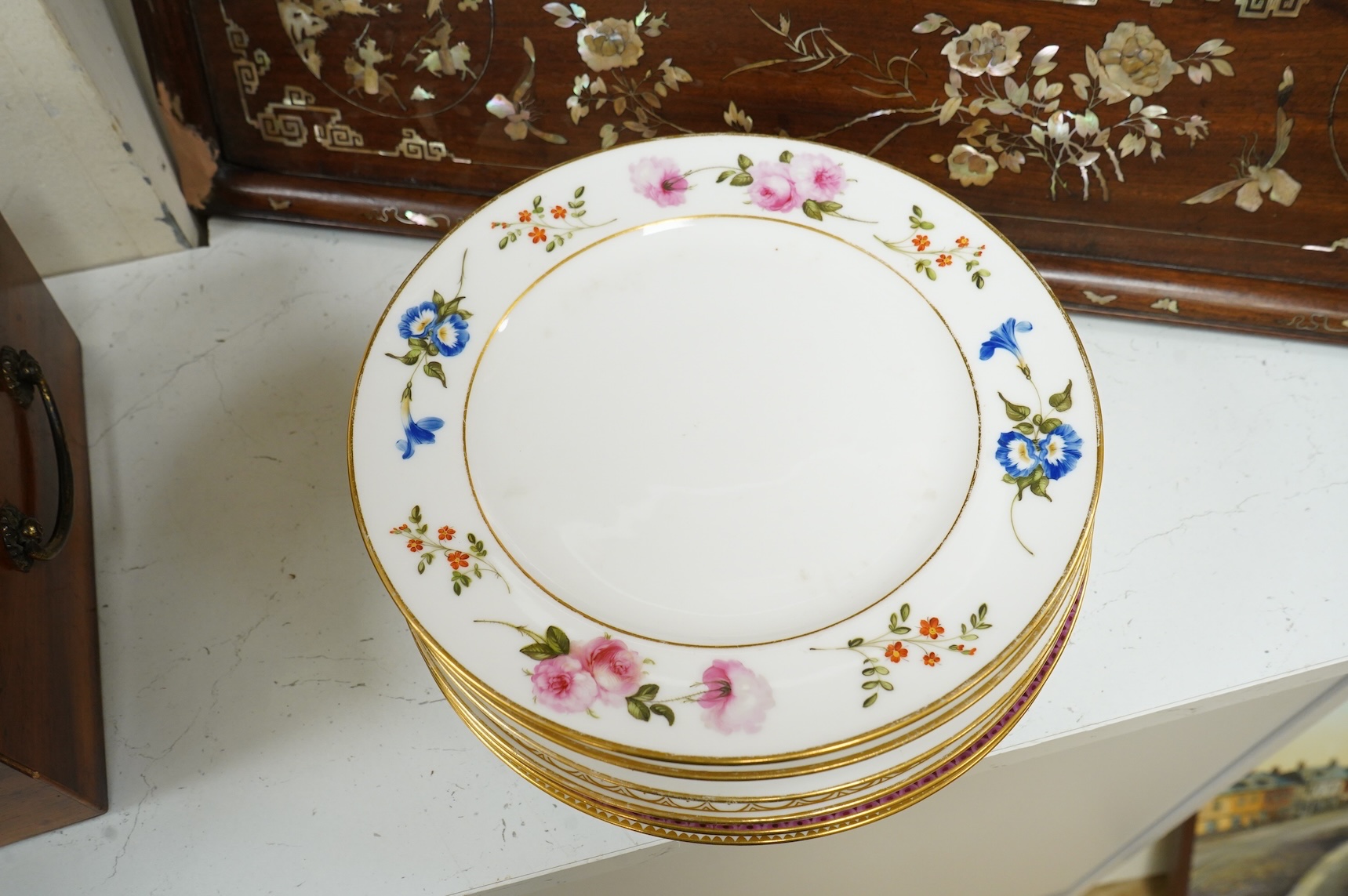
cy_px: 448
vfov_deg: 46.3
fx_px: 1048
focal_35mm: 28
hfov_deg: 65.5
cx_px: 674
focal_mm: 28
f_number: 8
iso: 2500
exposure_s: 1/80
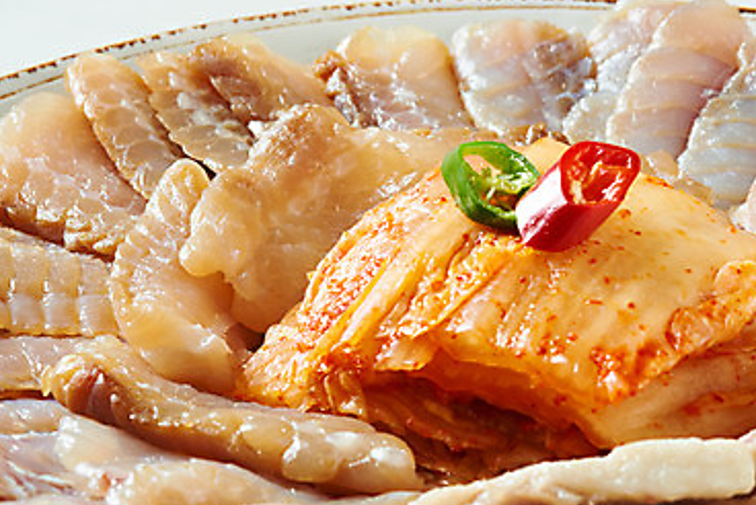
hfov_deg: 12.0
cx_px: 287
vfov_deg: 8.0
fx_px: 3594
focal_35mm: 171
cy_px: 322
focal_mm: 105
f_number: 22
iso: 250
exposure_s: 1/125
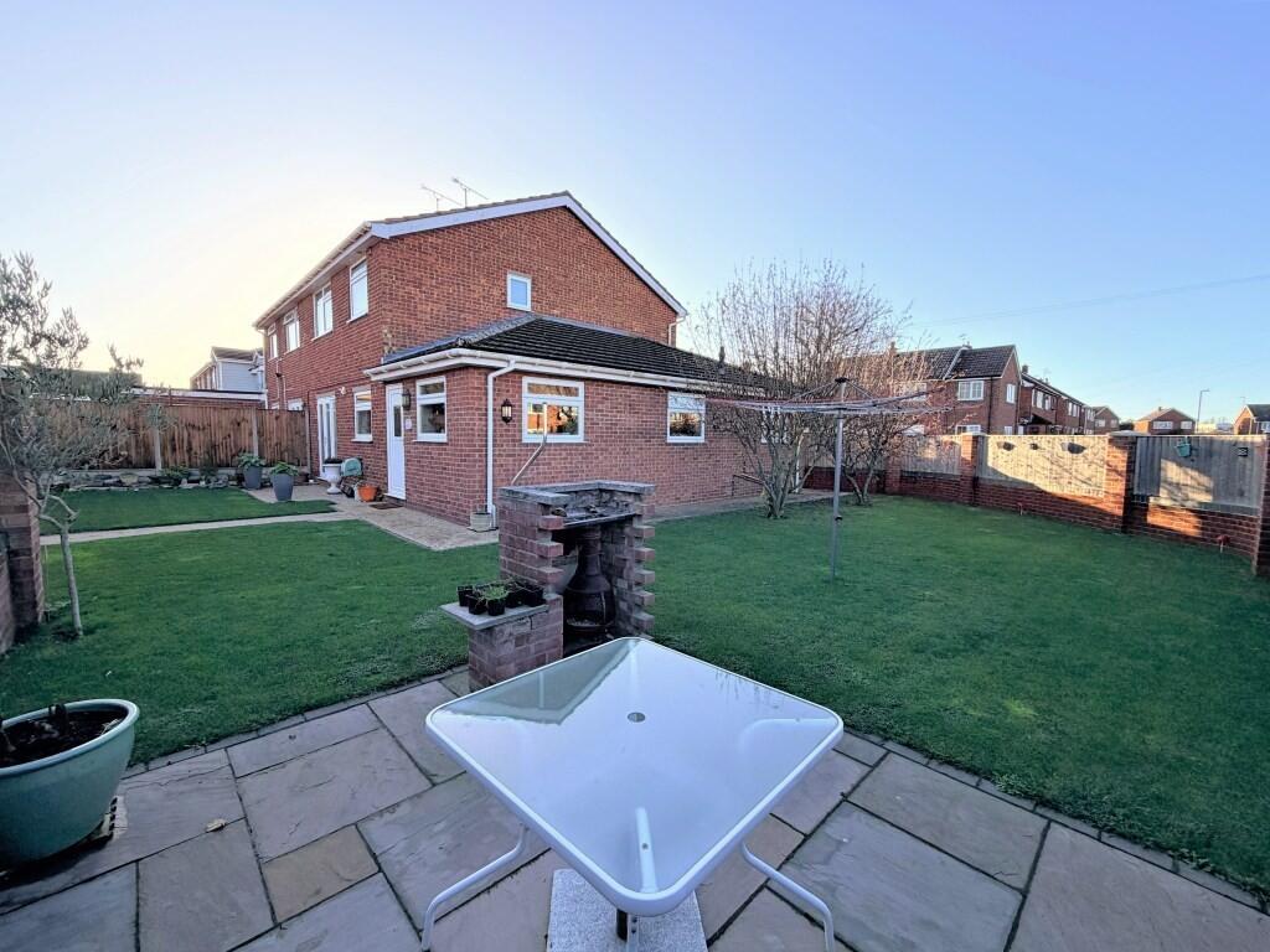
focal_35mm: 14
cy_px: 476
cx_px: 635
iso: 40
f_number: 2.2
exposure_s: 1/638
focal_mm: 2.22
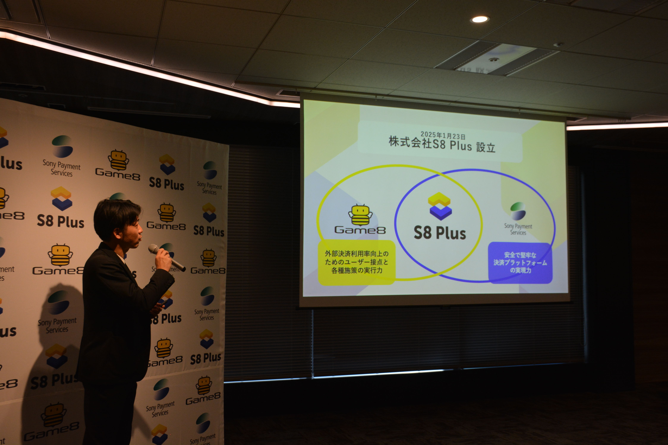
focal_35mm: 36
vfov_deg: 36.9
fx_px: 668
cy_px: 222
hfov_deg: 53.1
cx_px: 334
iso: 500
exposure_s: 1/125
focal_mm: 24
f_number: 5.6
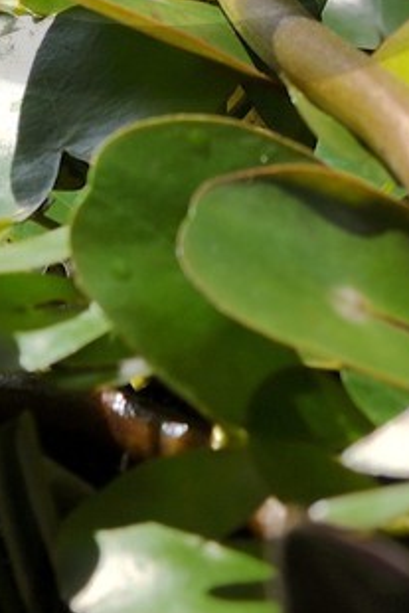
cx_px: 160
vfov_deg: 6.7
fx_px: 5089
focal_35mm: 299
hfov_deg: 4.6
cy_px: -518
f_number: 13
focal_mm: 58
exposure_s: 1/160
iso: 200
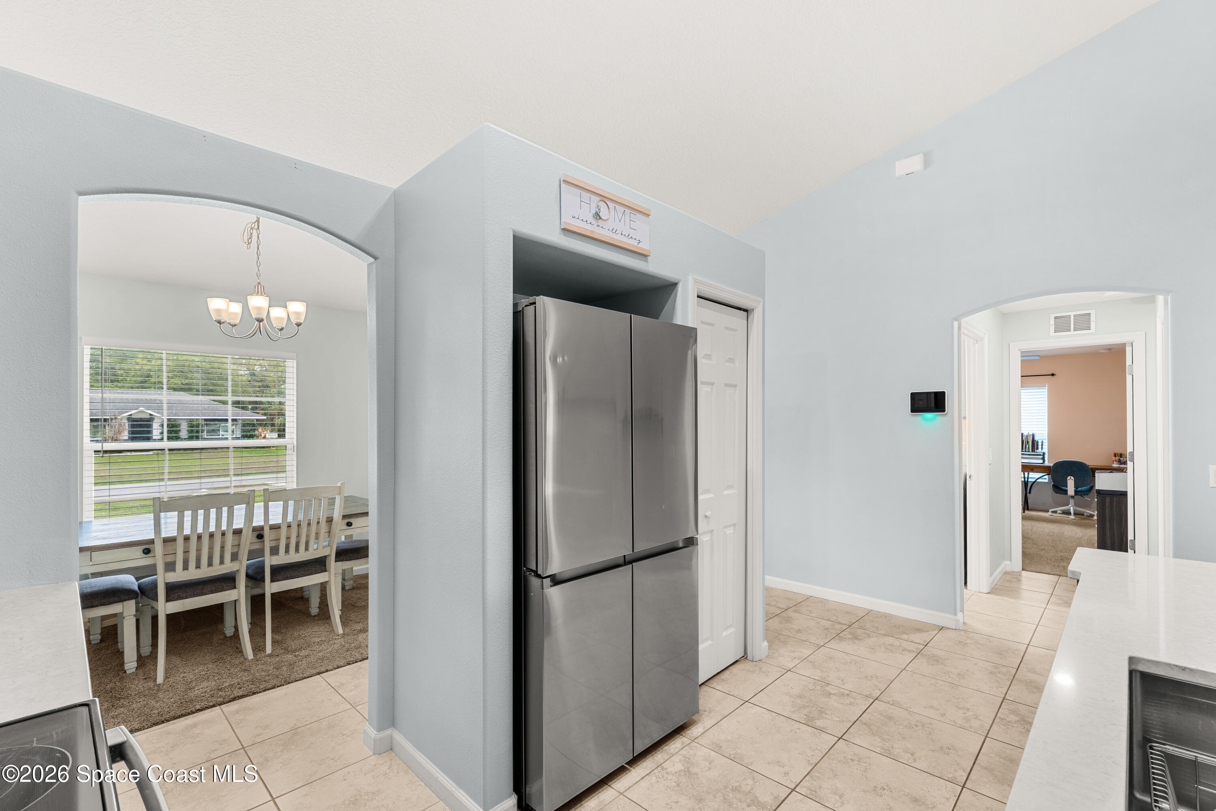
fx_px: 534
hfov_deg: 97.5
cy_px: 406
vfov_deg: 74.4
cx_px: 608
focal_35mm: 16
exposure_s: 1/100
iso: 200
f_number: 8
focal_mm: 15.8
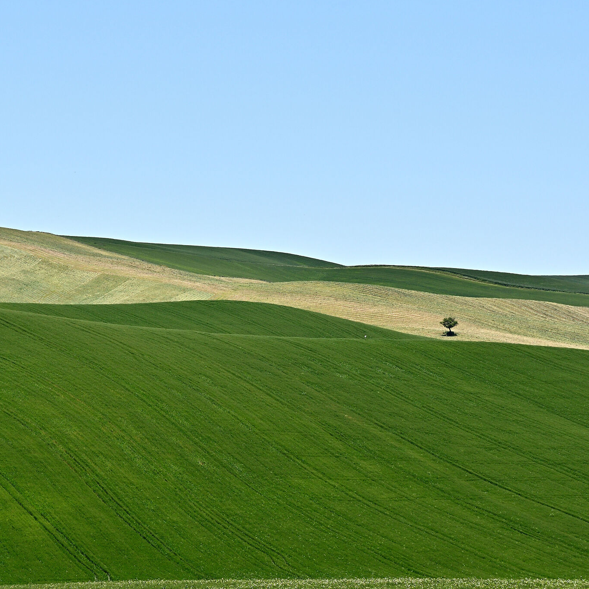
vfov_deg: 11.6
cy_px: 334
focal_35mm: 150
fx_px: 2888
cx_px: 200
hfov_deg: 11.6
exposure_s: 1/1600
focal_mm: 100
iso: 400
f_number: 9
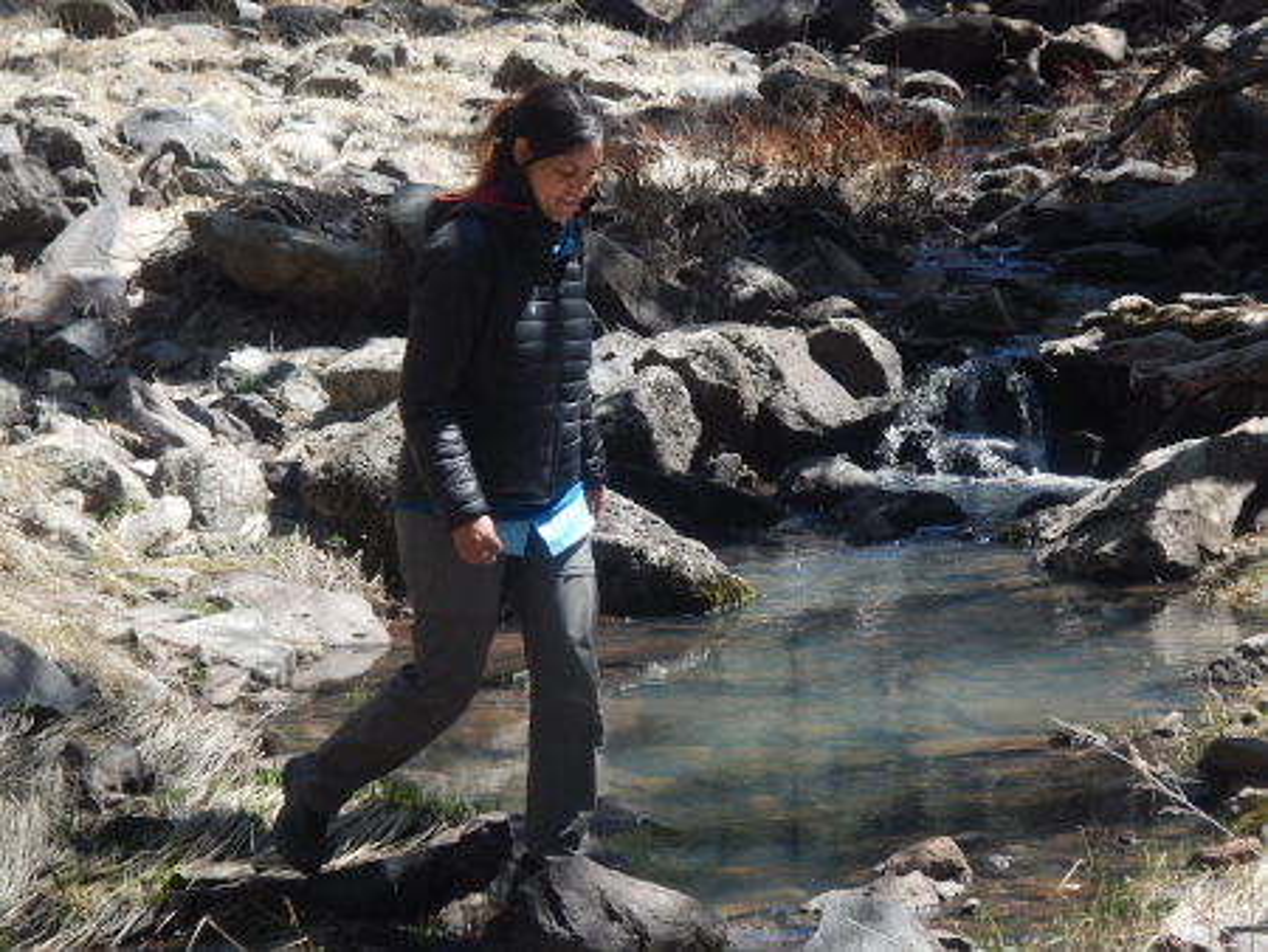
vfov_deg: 12.7
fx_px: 4288
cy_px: 476
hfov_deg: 16.8
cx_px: 634
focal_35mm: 117
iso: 125
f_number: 4.7
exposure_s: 1/200
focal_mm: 21
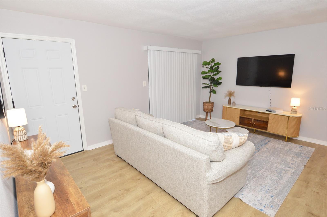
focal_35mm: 18
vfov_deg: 67.3
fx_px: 163
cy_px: 108
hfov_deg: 90.1
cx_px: 164
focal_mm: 12
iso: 800
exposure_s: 1/60
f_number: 8
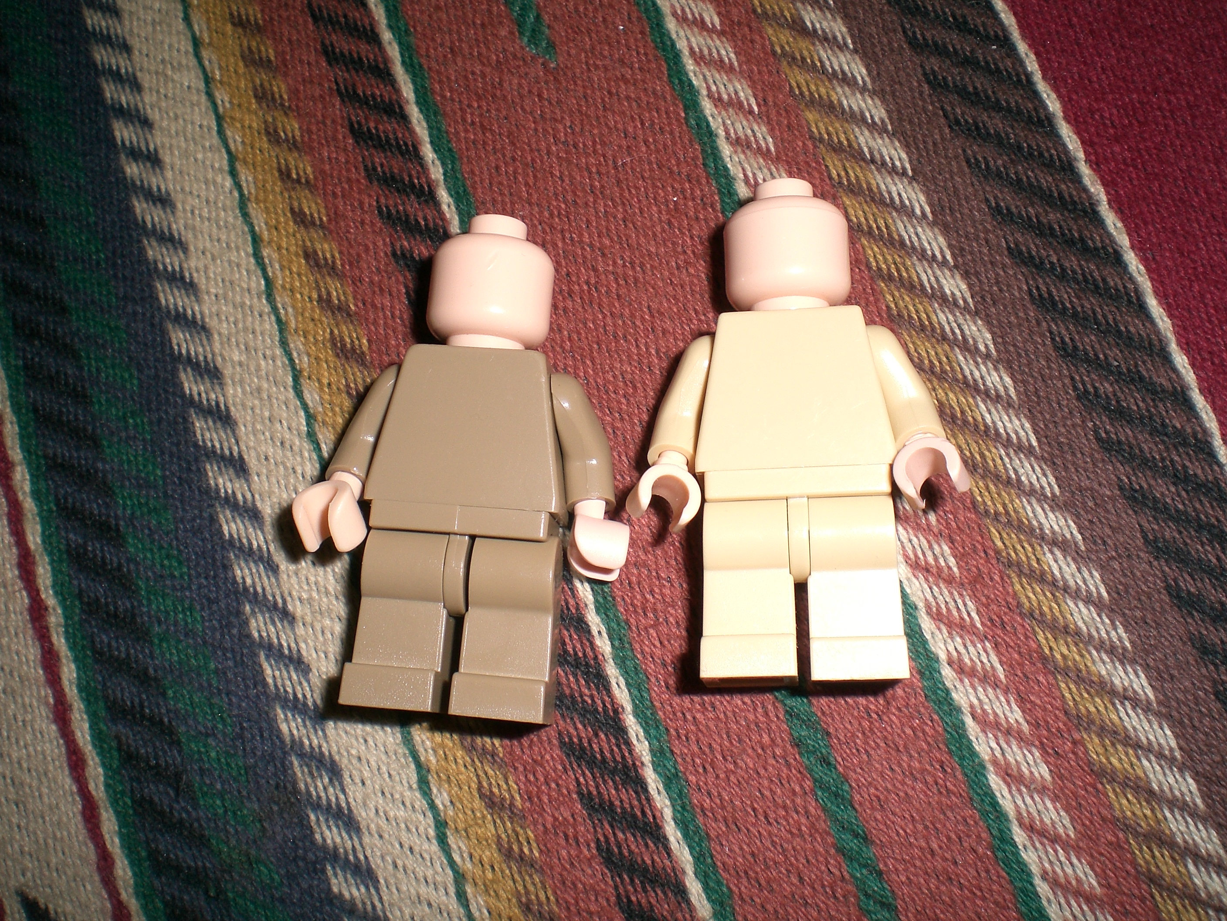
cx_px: 614
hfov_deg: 49.0
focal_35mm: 38
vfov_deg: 37.7
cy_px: 460
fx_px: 1347
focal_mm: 6.3
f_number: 4.4
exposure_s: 1/60
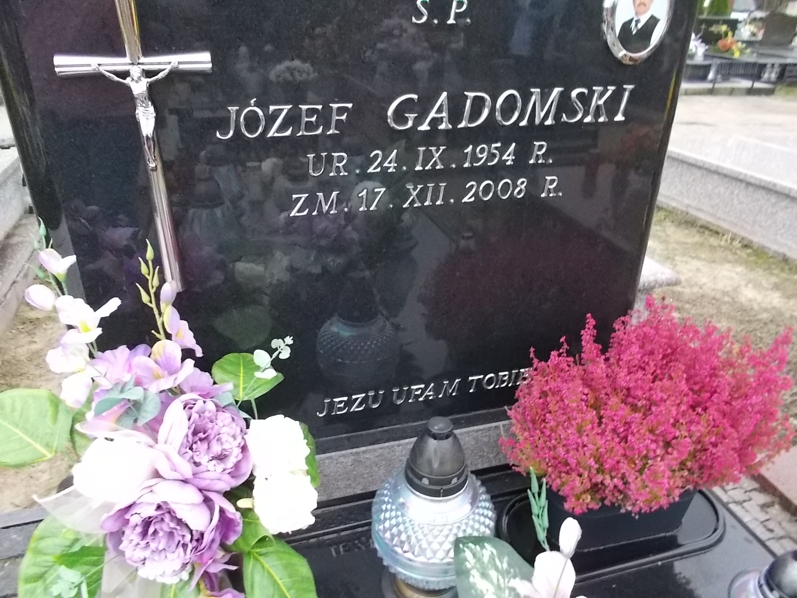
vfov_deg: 53.1
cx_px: 398
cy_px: 299
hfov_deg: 67.3
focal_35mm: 26
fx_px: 599
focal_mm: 4.6
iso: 400
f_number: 3.2
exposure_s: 1/80
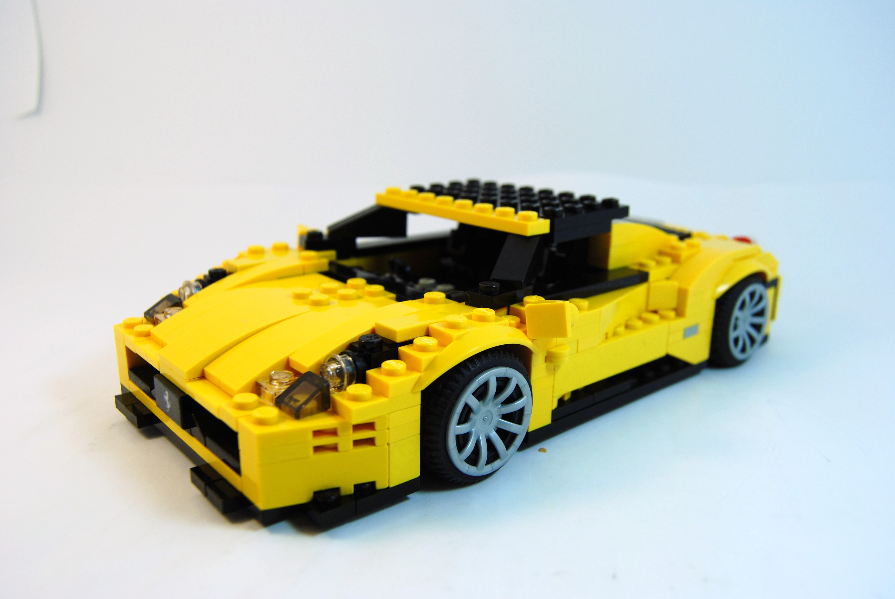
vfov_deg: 43.7
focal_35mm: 30
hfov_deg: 61.9
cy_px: 300
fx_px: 747
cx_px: 448
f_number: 5.6
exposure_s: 1/125
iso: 110
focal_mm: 20
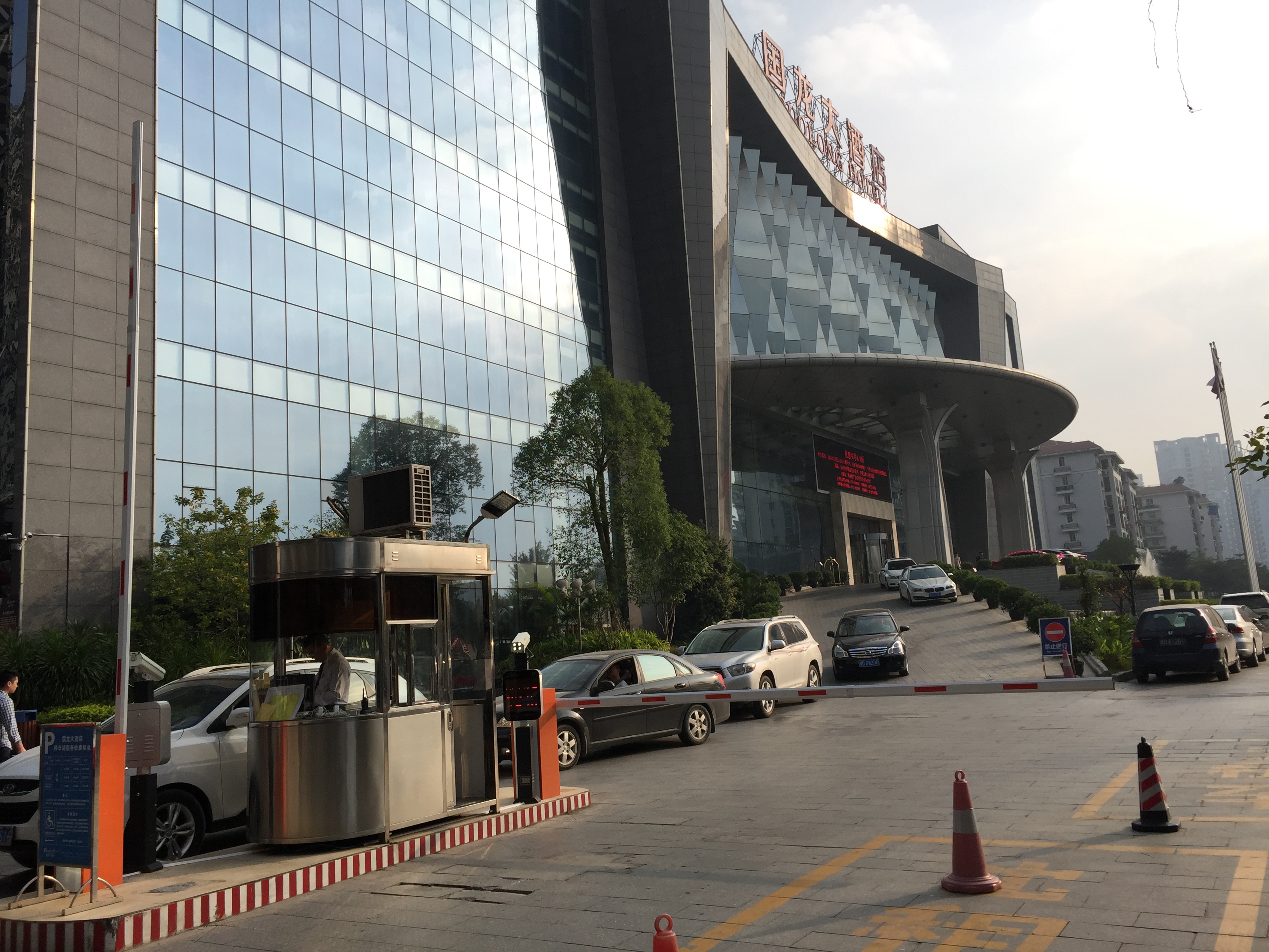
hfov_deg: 61.7
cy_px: 476
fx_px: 1063
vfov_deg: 48.2
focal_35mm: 29
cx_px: 634
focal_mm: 4.15
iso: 32
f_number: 2.2
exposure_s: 1/1582
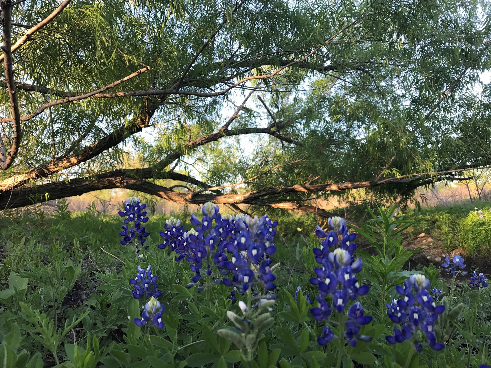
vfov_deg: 49.7
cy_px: 184
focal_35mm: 28
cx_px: 246
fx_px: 397
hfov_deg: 63.4
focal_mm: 3.99
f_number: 1.8
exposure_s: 1/164
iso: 20
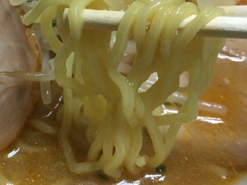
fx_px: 421
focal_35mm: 59
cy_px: 73
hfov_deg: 32.3
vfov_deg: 24.7
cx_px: 73
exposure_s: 1/33
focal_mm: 4.15
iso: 160
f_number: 2.2
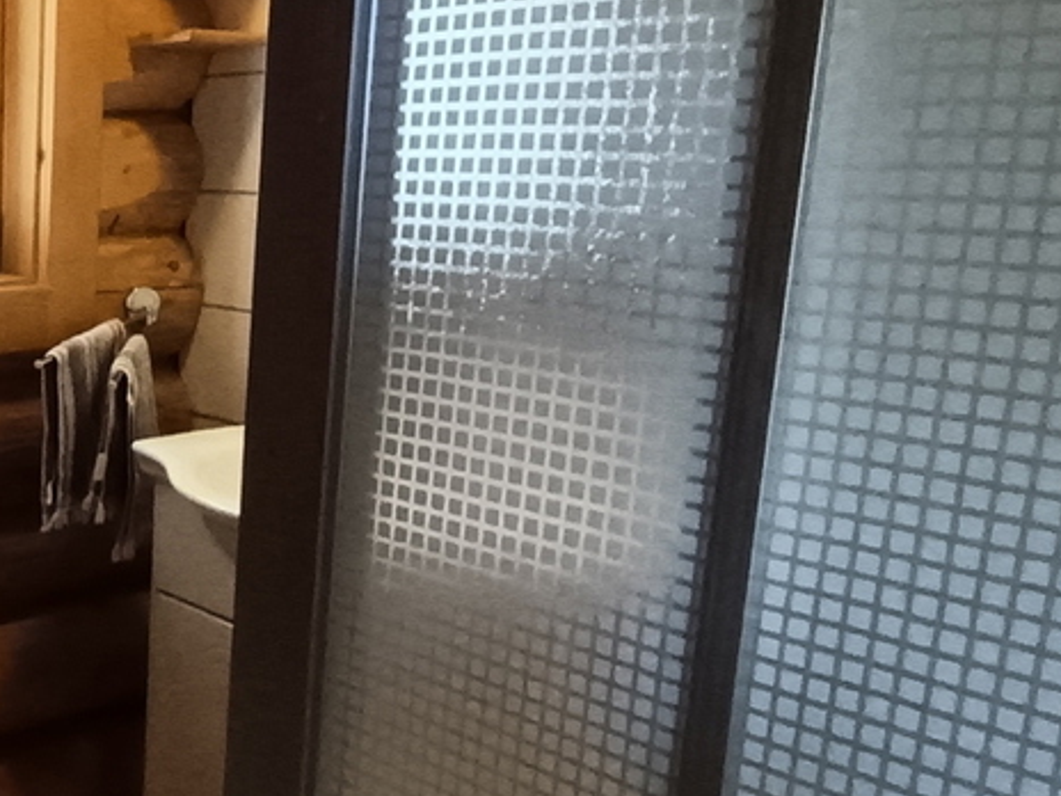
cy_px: 396
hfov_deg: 35.9
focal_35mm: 44
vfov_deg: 32.9
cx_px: -130
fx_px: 1349
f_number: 2.2
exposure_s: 1/25
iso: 1843
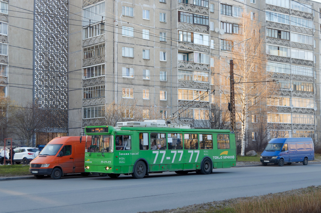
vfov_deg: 21.5
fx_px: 561
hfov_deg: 32.0
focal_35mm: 63
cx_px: 160
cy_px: 106
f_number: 6.3
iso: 640
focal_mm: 42
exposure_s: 1/320
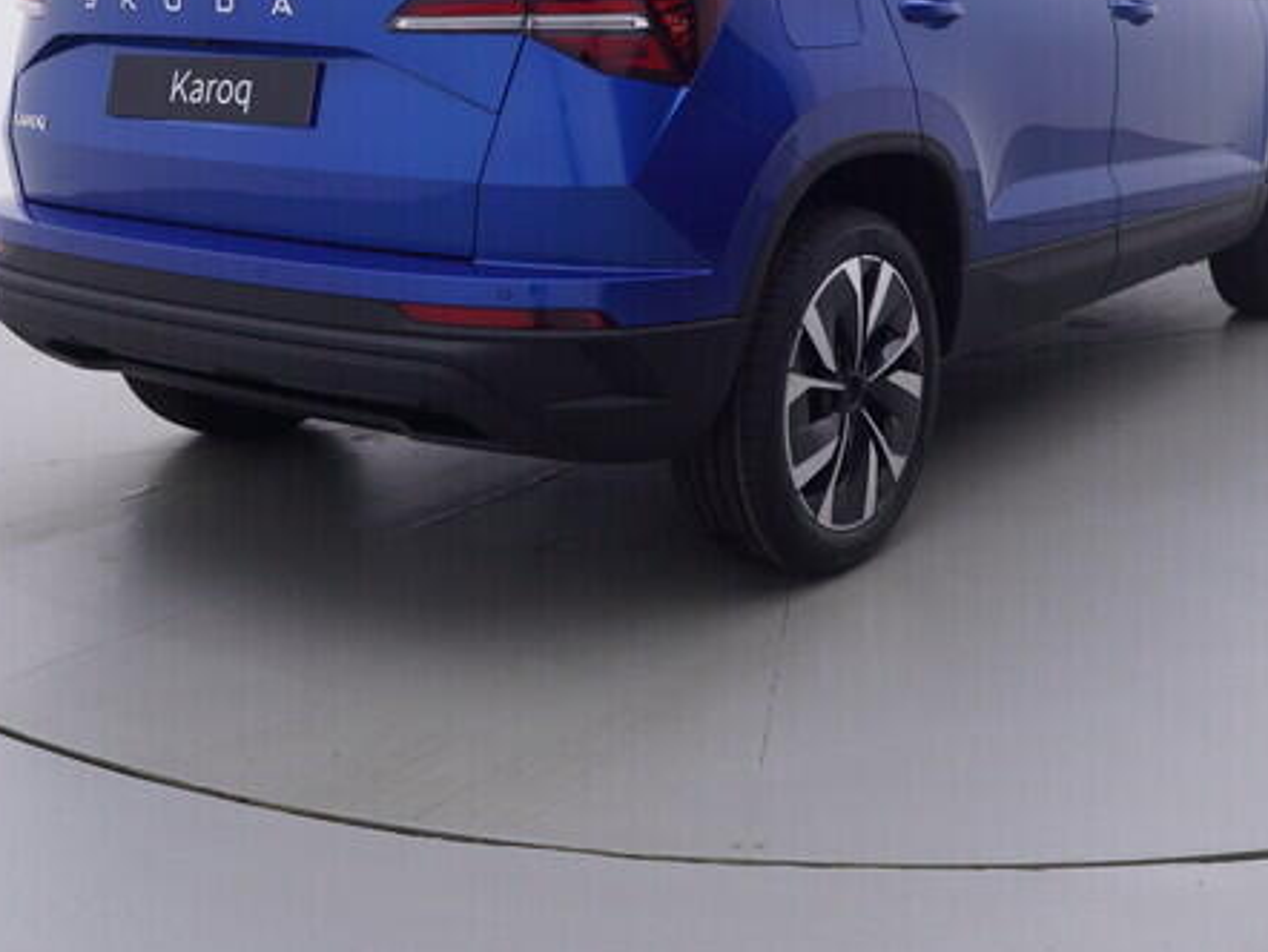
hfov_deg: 38.1
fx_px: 1837
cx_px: 694
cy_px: 132
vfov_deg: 28.2
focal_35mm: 50
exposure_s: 1/80
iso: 200
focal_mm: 15
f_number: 5
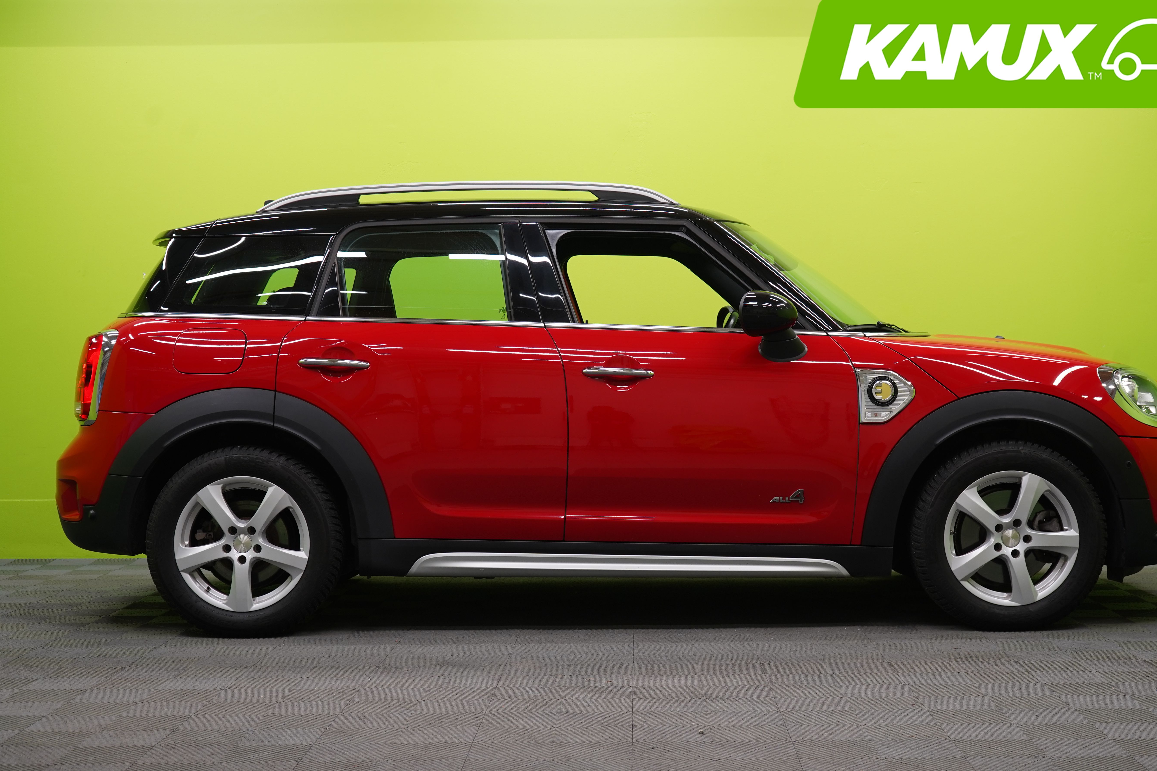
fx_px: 1768
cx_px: 631
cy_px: 388
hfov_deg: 36.2
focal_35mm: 55
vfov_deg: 24.6
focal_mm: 49
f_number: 5.6
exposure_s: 1/30
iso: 400
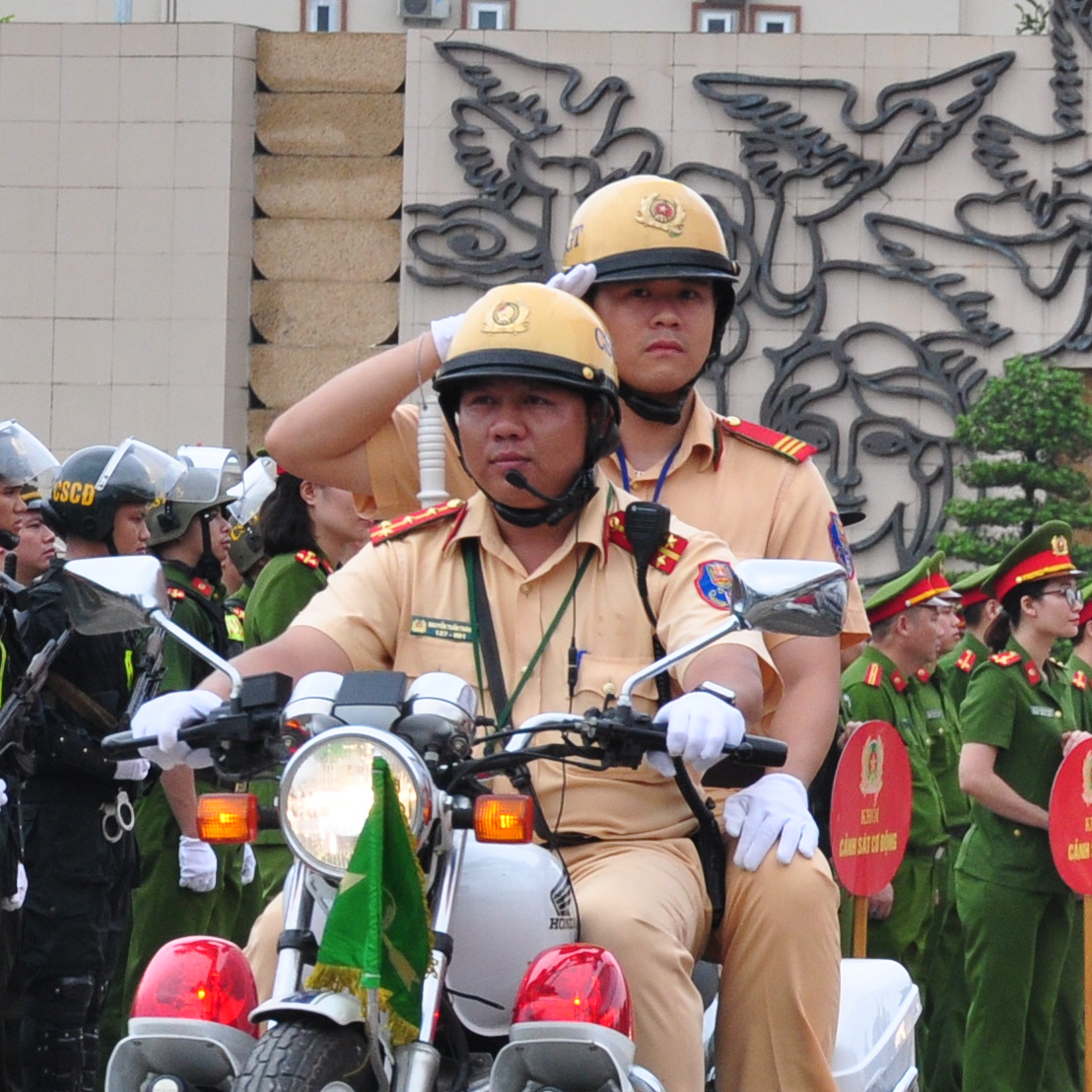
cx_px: 1301
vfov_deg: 5.1
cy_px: 570
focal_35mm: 345
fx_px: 12313
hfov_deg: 5.1
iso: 500
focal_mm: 70
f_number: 6.3
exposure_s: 1/500
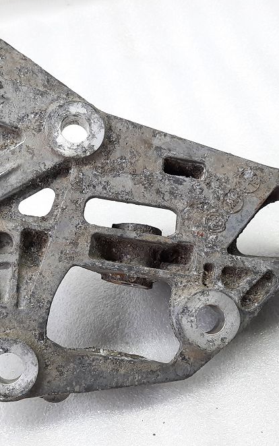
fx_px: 584
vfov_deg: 41.8
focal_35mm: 48
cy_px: 222
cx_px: 134
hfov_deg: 26.9
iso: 80
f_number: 2
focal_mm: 4.6
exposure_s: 1/50
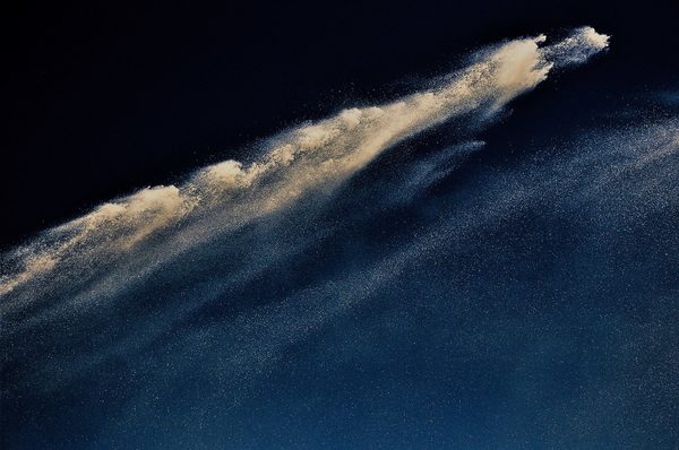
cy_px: 225
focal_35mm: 78
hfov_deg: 26.0
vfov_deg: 17.4
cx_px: 340
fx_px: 1469
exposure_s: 1/6400
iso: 200
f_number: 4.8
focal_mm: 52
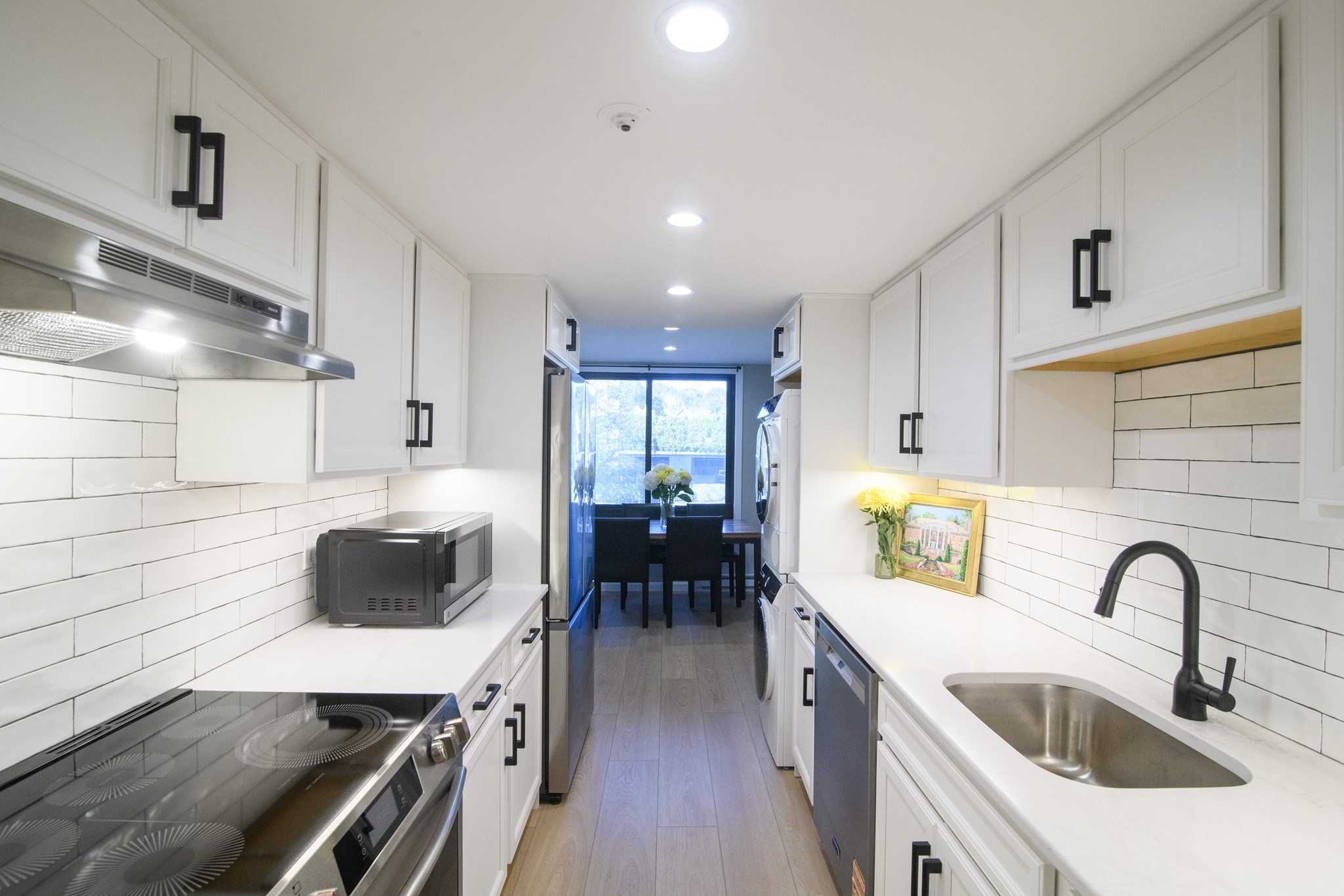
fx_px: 597
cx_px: 672
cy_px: 448
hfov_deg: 96.7
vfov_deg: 73.7
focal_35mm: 16
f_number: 10
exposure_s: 1/125
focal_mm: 16
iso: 1250
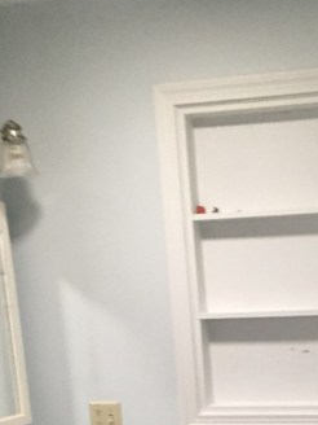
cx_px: 321
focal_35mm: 68
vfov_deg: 26.2
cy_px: 478
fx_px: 833
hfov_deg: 20.9
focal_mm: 4.15
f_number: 2.2
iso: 250
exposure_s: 1/17
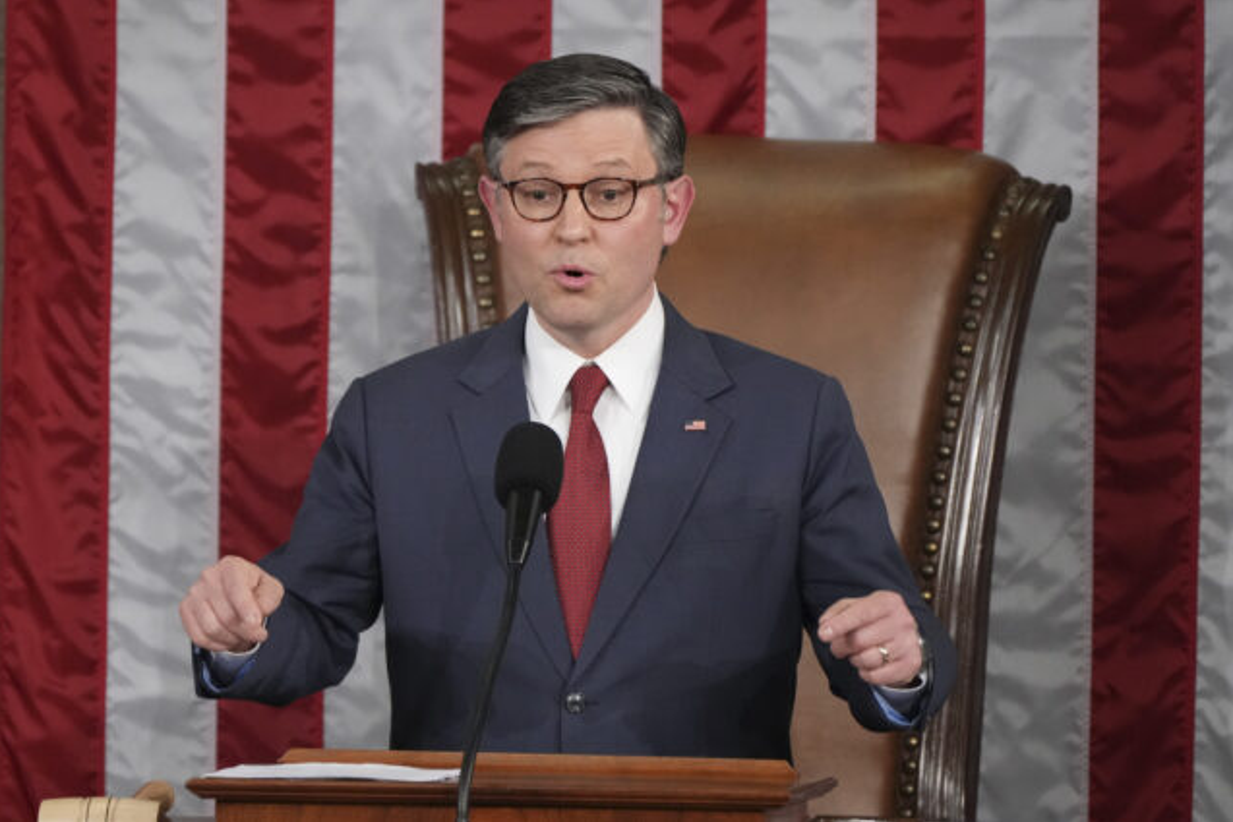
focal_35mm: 603
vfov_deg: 2.3
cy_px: 411
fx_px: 20656
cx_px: 616
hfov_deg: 3.4
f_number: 5.6
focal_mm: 400
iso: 4000
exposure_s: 1/320
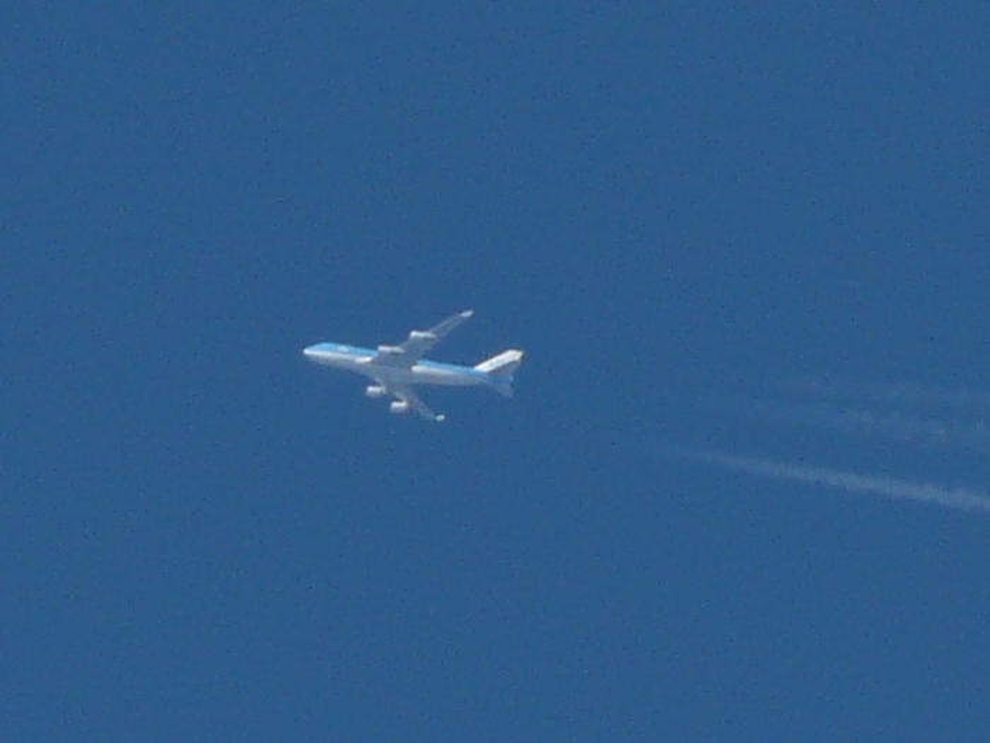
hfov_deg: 3.9
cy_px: 372
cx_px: 495
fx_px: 14414
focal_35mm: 504
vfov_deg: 3.0
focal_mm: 82.8
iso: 100
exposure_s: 1/400
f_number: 7.1
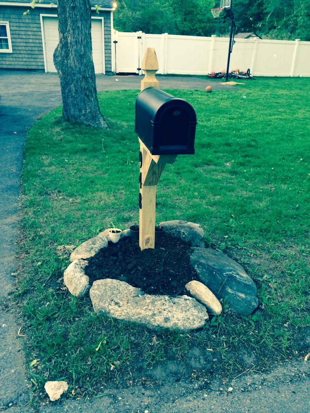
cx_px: 155
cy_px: 206
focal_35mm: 30
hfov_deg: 46.8
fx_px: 358
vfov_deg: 60.0
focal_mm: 4.12
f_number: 2.2
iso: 80
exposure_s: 1/30
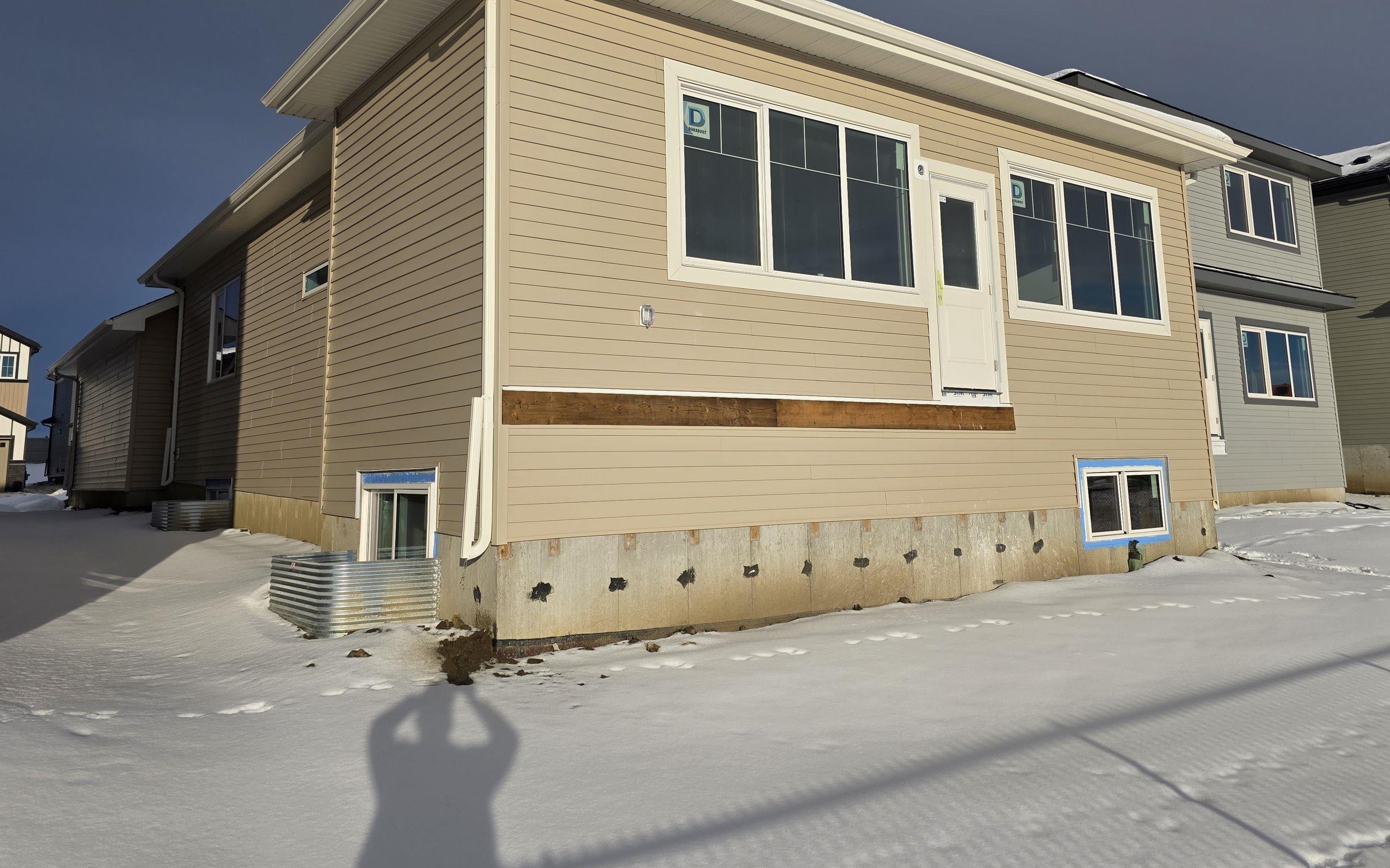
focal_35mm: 27
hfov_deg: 68.4
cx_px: 696
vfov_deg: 45.5
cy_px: 305
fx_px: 1023
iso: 50
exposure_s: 1/7944
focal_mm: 6.3
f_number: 1.7
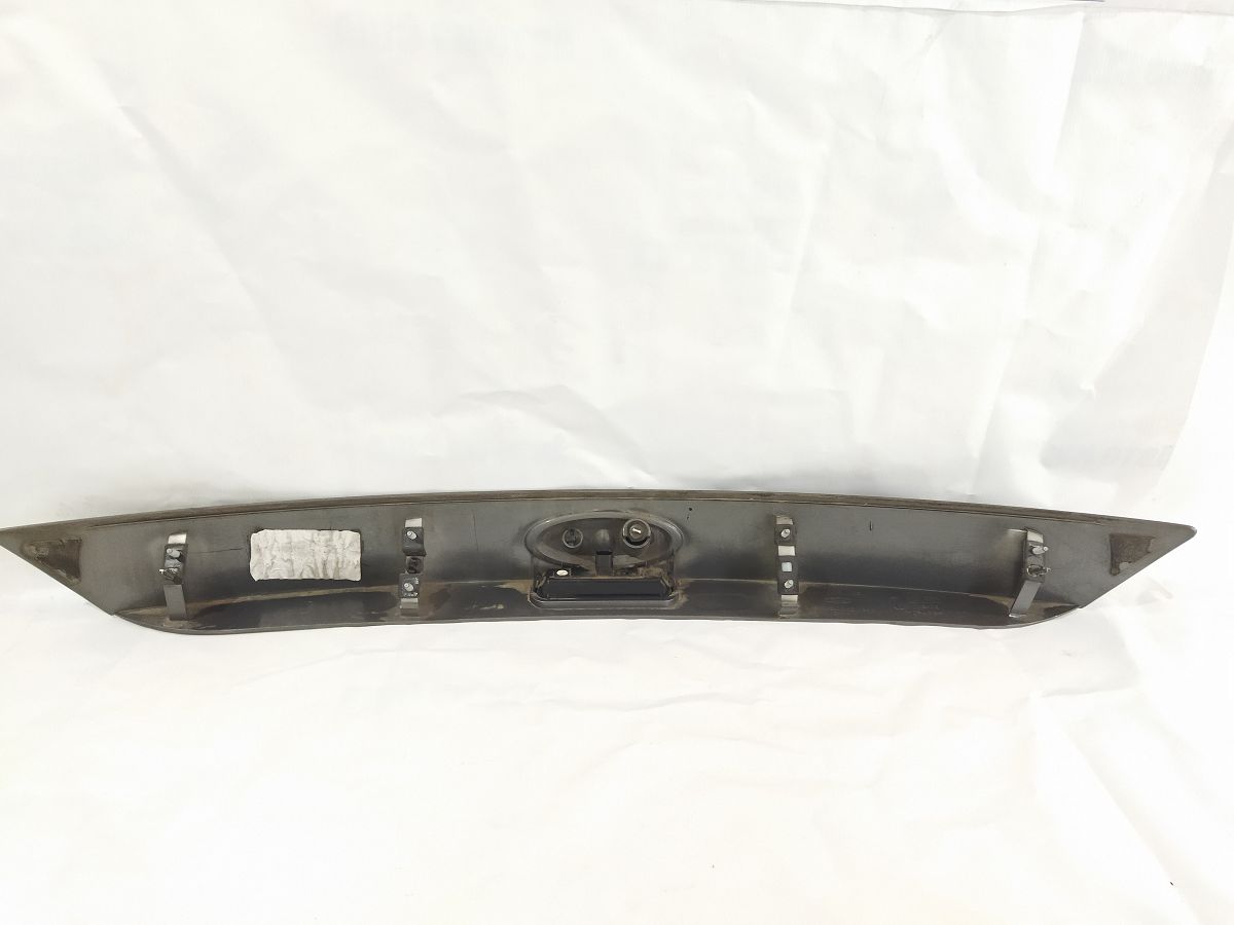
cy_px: 462
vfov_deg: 51.4
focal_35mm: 27
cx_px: 617
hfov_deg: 65.3
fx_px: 963
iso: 297
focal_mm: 4.71
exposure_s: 1/50
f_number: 1.79
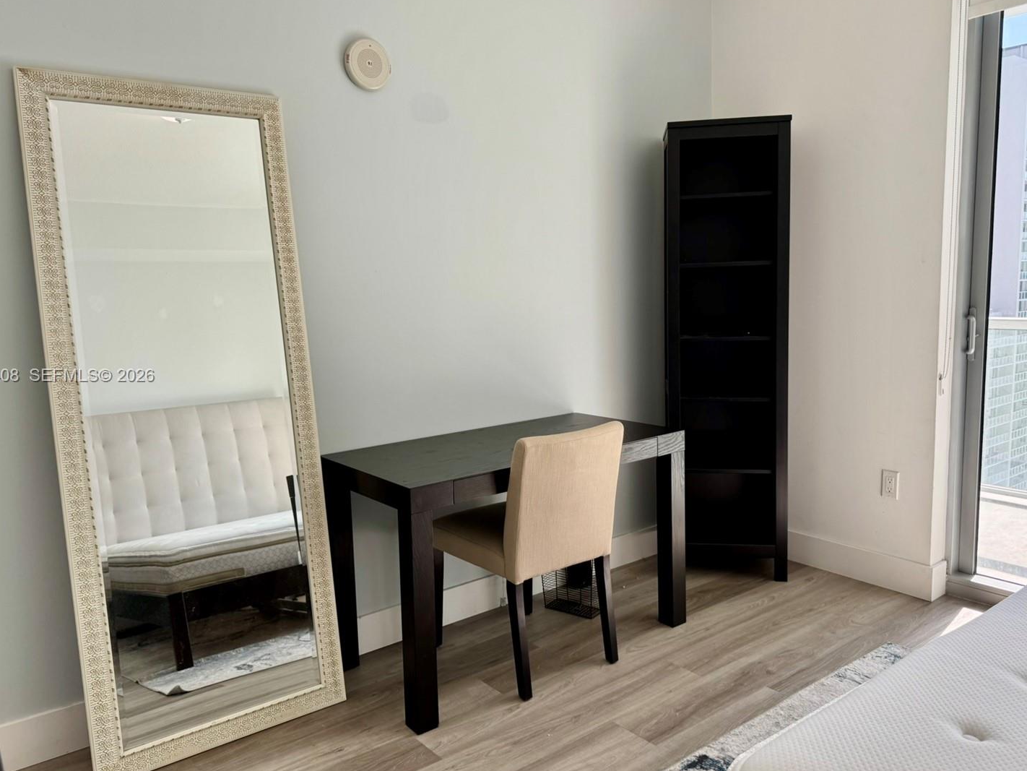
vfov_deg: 51.4
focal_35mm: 27
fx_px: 801
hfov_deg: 65.3
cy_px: 376
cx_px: 507
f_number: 1.78
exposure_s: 1/448
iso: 80
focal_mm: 6.76
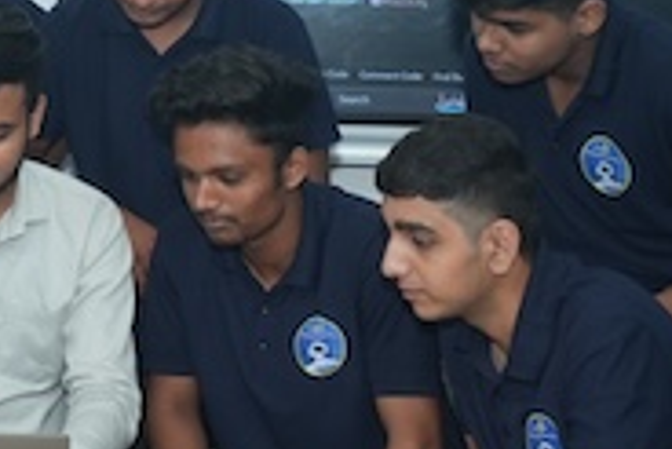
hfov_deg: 16.7
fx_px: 2204
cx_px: -106
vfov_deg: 11.4
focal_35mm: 118
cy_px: -64
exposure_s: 1/125
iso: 1250
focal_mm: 34
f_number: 5
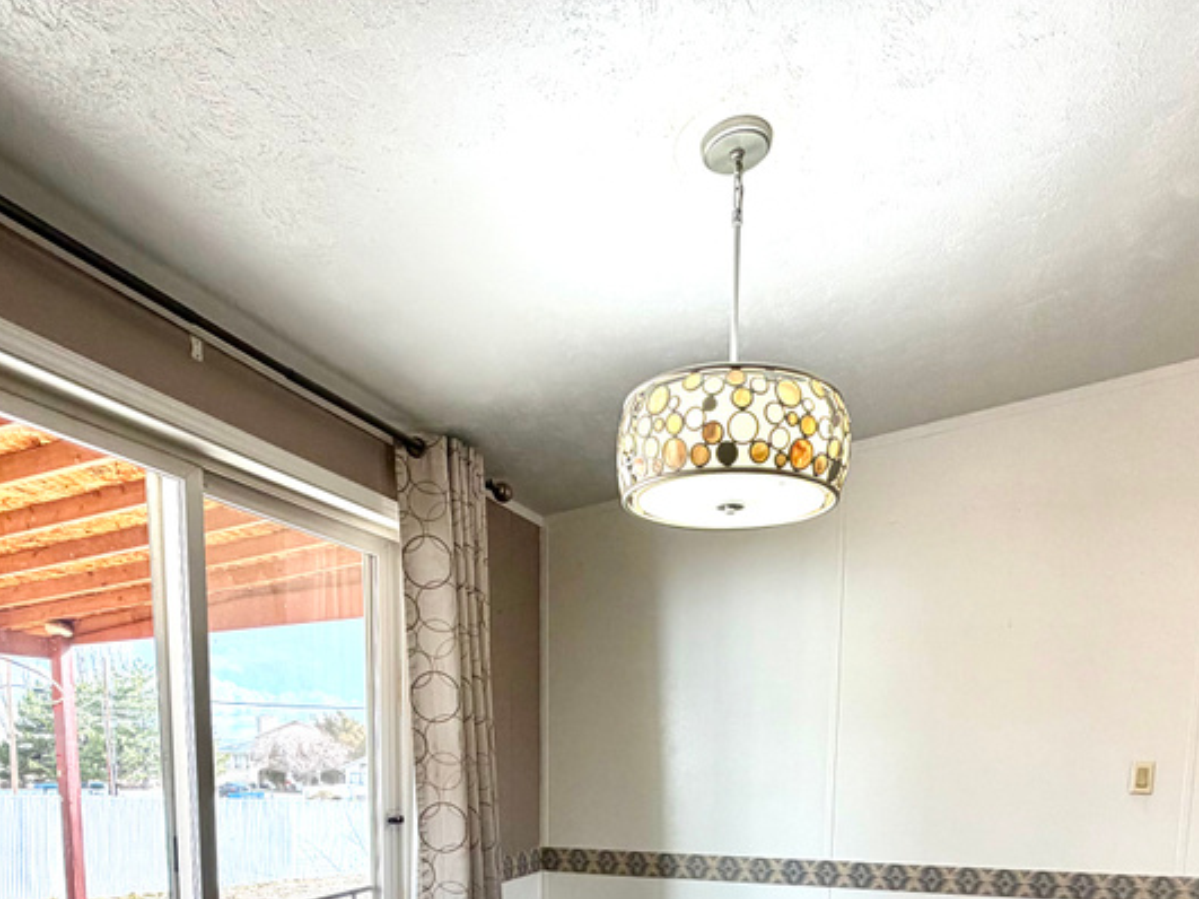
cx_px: 653
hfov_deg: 65.2
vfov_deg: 45.0
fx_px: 935
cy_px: 861
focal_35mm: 27
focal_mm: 2.22
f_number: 2.2
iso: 80
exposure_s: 1/120
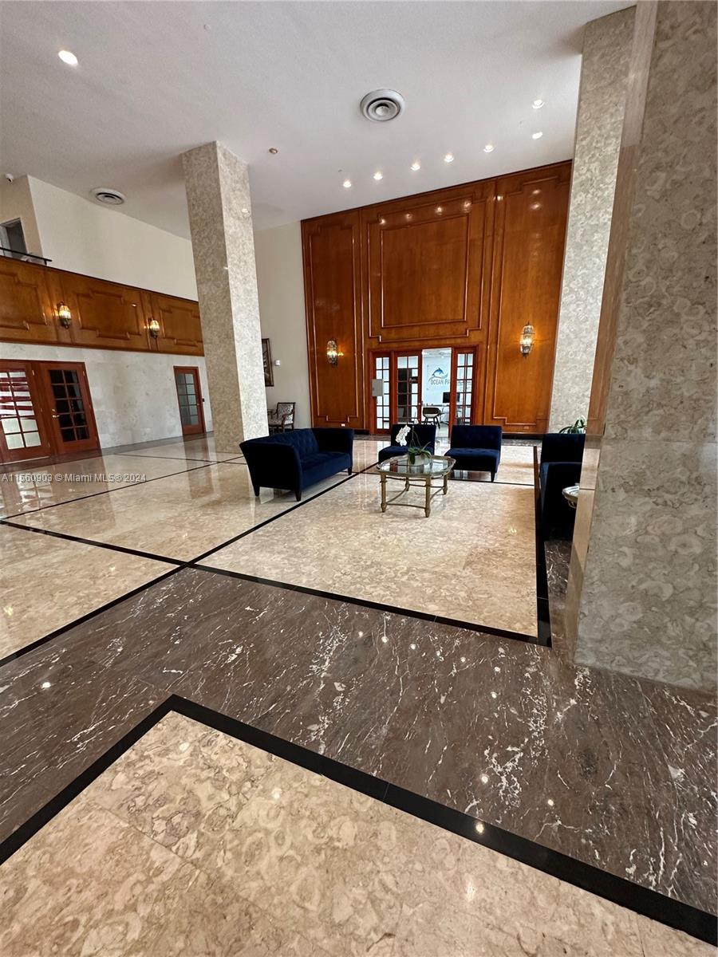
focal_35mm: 14
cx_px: 359
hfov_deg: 85.7
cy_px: 478
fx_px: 387
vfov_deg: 102.1
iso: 250
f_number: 2.2
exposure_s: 1/120
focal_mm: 2.22
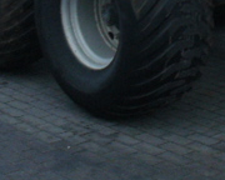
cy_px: -108
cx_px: 190
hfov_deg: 15.3
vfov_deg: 11.7
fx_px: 832
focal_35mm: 125
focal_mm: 6
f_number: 2.8
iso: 100
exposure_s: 1/60
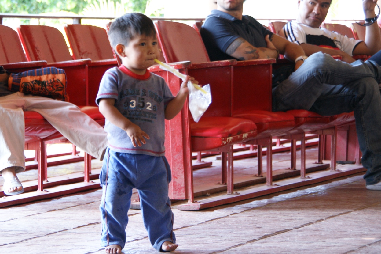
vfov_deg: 8.4
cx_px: 148
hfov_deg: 12.6
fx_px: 1730
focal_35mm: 164
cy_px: 109
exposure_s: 1/40
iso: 400
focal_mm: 85
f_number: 5.6
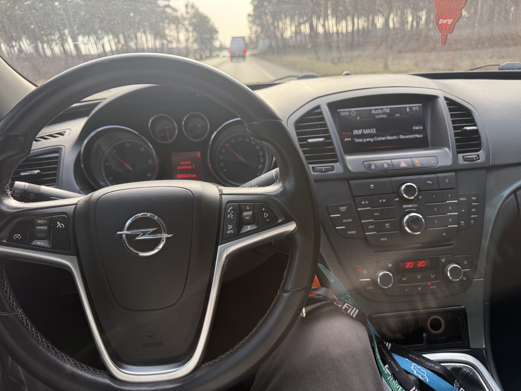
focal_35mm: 24
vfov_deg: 56.8
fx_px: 361
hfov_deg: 71.6
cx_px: 260
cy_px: 196
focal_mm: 6.76
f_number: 1.78
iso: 125
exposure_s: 1/239
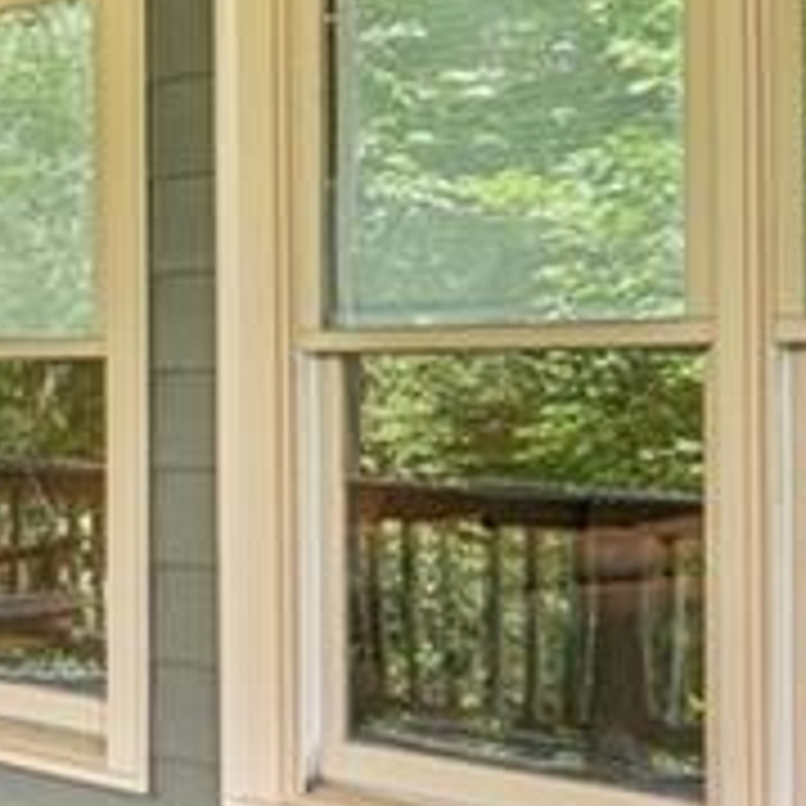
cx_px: -576
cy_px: 380
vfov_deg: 25.4
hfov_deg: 19.8
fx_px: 1791
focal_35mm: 68
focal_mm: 14
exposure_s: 1/30
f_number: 8
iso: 320
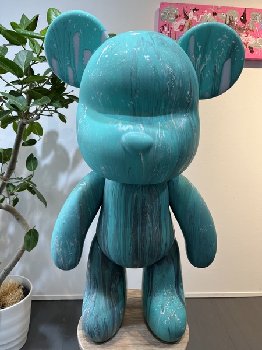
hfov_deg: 53.1
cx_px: 131
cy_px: 175
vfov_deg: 67.3
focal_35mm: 26
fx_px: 262
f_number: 1.6
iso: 125
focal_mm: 5.1
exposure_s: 1/120
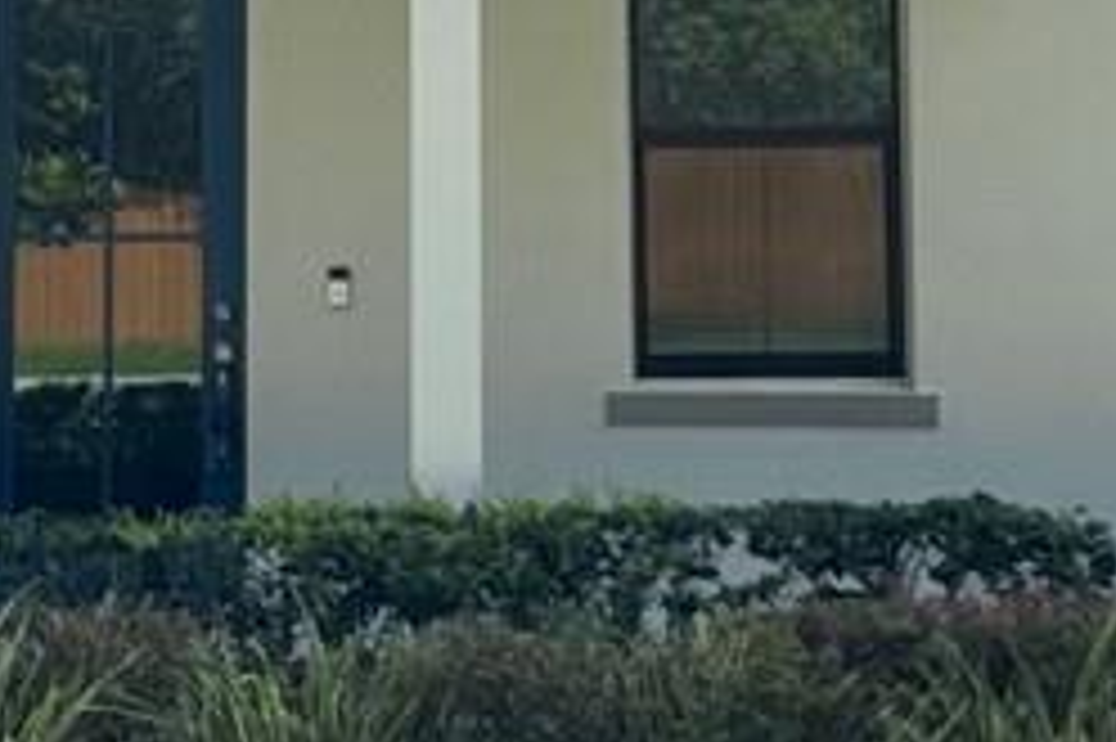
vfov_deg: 14.3
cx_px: 405
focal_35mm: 94
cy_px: -40
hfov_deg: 21.6
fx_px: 2912
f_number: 2.2
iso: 50
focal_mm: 2.22
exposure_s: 1/1143
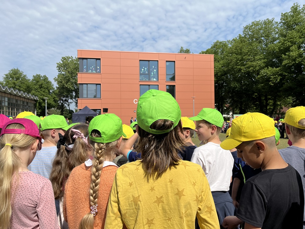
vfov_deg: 53.1
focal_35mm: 26
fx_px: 229
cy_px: 114
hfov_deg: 67.3
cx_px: 152
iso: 50
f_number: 1.6
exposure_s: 1/4854
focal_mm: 5.1
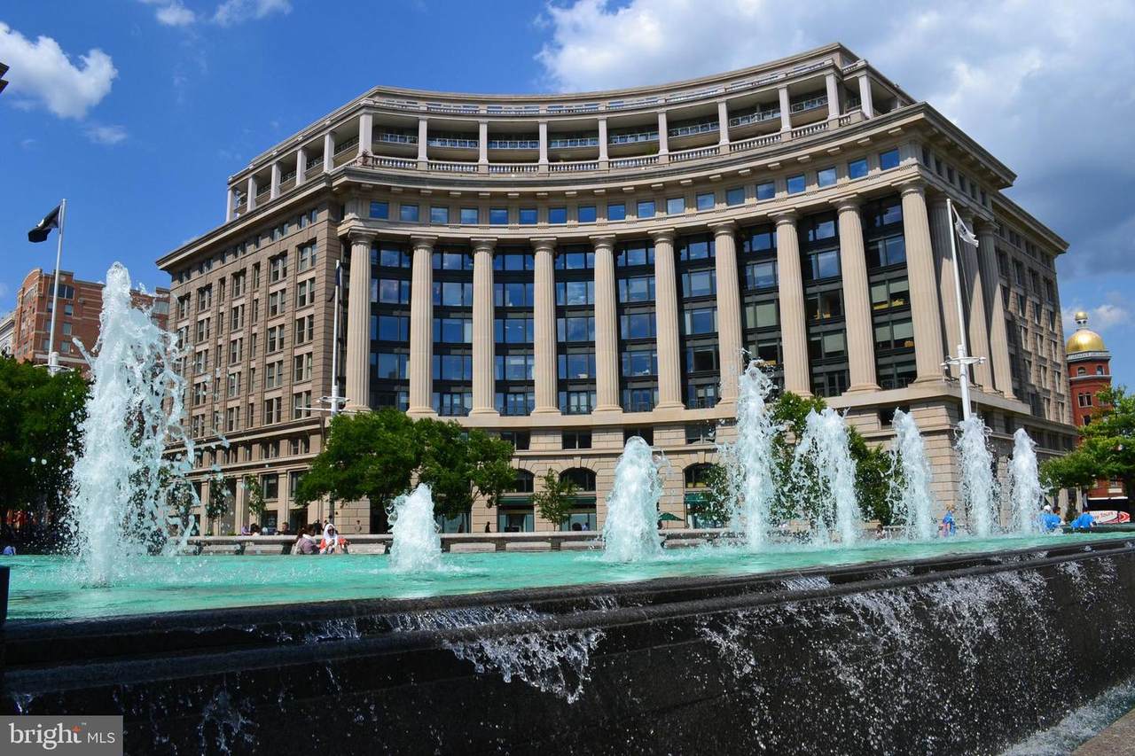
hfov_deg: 67.4
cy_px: 378
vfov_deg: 47.9
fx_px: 851
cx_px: 568
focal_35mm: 27
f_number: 11
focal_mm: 18
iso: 360
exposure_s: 1/500
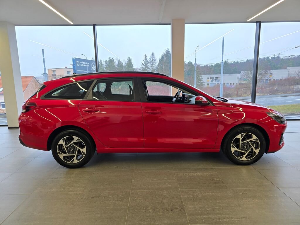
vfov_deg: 58.9
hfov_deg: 73.9
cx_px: 150
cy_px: 112
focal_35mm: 23
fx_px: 199
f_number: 1.7
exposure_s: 1/100
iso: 50
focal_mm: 6.3
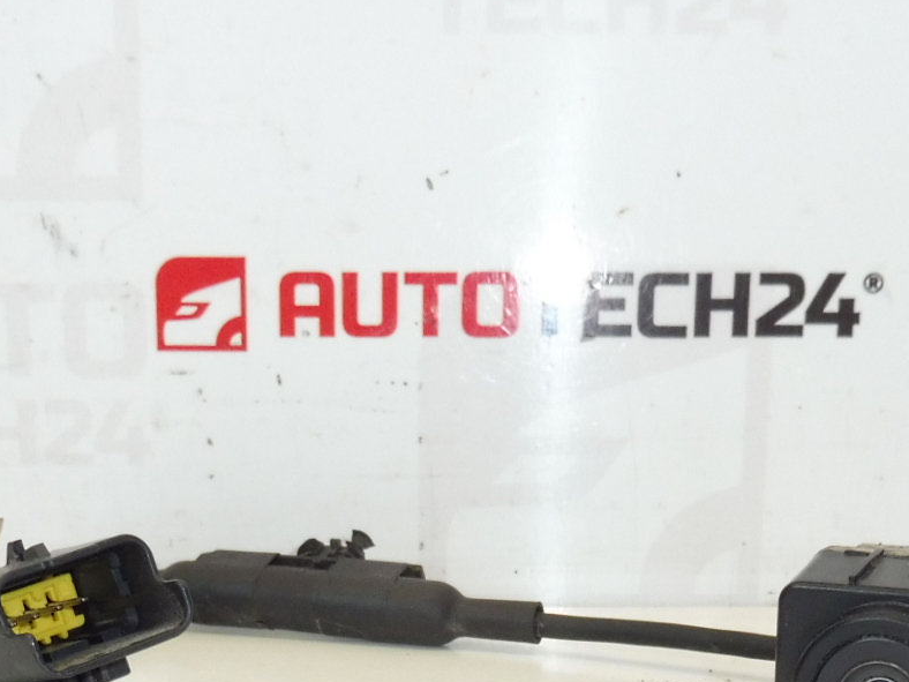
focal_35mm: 65
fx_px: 1707
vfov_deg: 21.1
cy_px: 808
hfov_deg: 29.8
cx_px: 420
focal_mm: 4.4
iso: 200
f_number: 4
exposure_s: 1/125
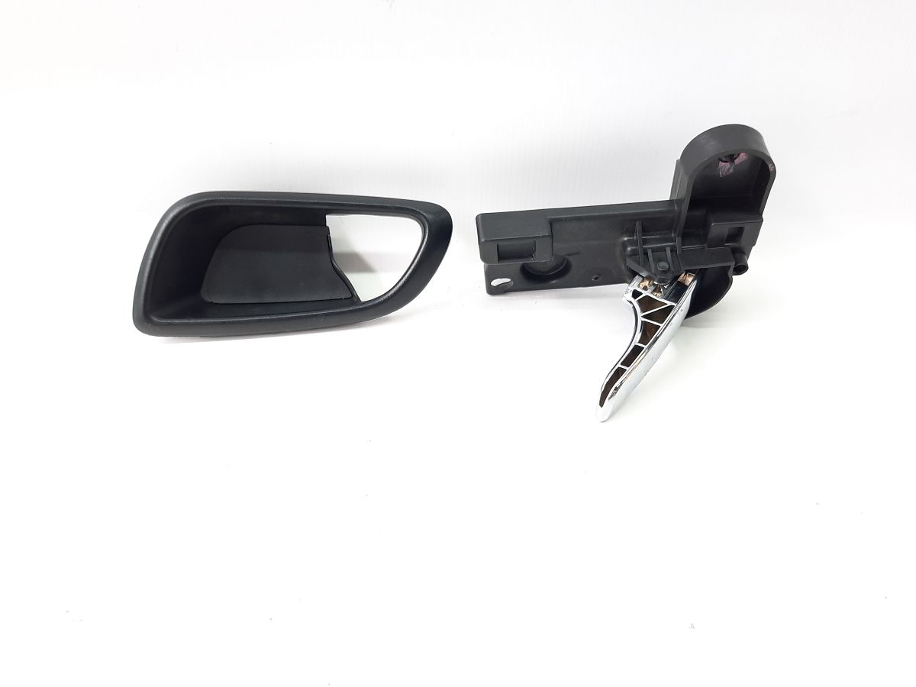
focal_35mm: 25
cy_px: 344
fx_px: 662
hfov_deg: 69.4
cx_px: 458
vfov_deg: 54.9
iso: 100
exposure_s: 1/50
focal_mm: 4.6
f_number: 2
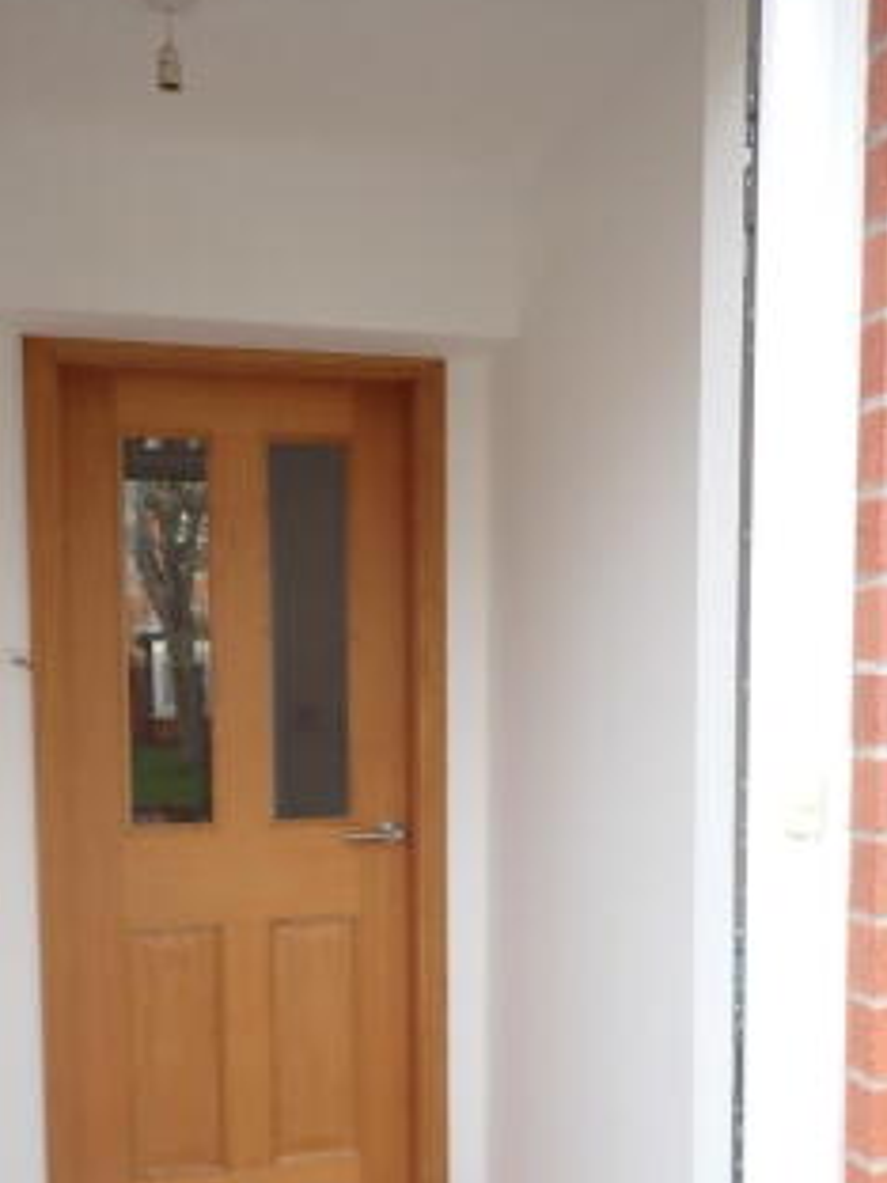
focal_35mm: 35
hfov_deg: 40.6
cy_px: 772
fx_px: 1196
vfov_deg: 51.8
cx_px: 375
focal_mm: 4.5
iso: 100
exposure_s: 1/60
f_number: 2
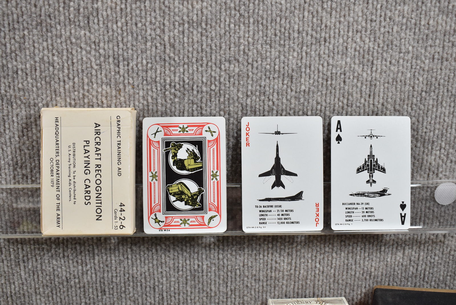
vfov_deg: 33.1
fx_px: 513
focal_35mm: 40
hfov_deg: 47.9
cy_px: 152
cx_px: 228
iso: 400
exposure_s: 1/160
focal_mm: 27
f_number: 5.6
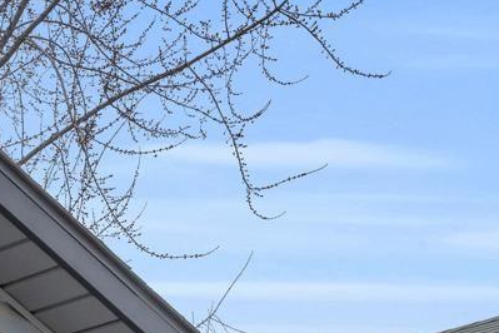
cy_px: 812
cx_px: -370
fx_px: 1693
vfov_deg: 9.8
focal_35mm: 122
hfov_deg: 14.8
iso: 200
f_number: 11
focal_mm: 19.5
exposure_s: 1/125
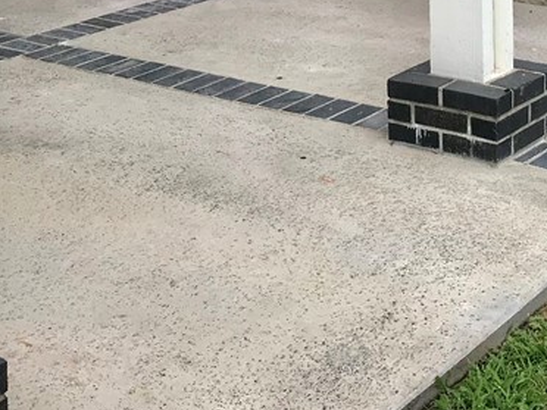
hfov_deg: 24.9
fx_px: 1217
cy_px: -148
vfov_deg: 17.7
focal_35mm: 77
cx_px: 435
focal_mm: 3.99
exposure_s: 1/742
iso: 20
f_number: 1.8
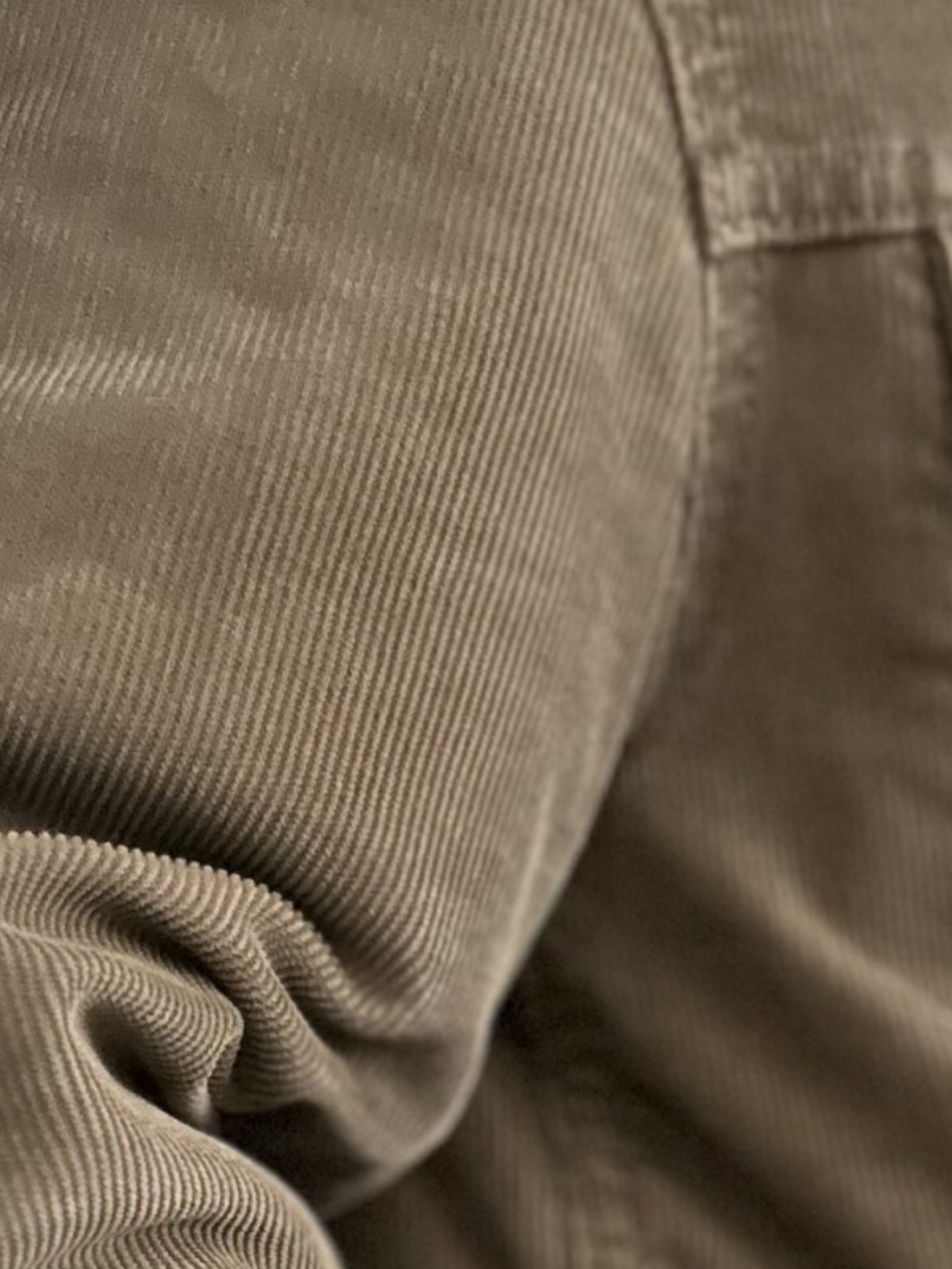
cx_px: 828
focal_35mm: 80
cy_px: 1598
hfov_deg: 18.2
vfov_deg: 22.2
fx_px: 2934
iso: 640
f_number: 1.9
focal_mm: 2.69
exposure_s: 1/25
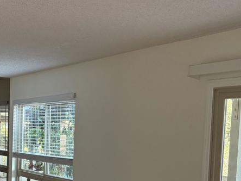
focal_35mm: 60
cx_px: 62
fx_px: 418
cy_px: 165
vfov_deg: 23.7
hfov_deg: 31.6
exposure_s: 1/120
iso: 250
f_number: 1.6
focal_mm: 5.96
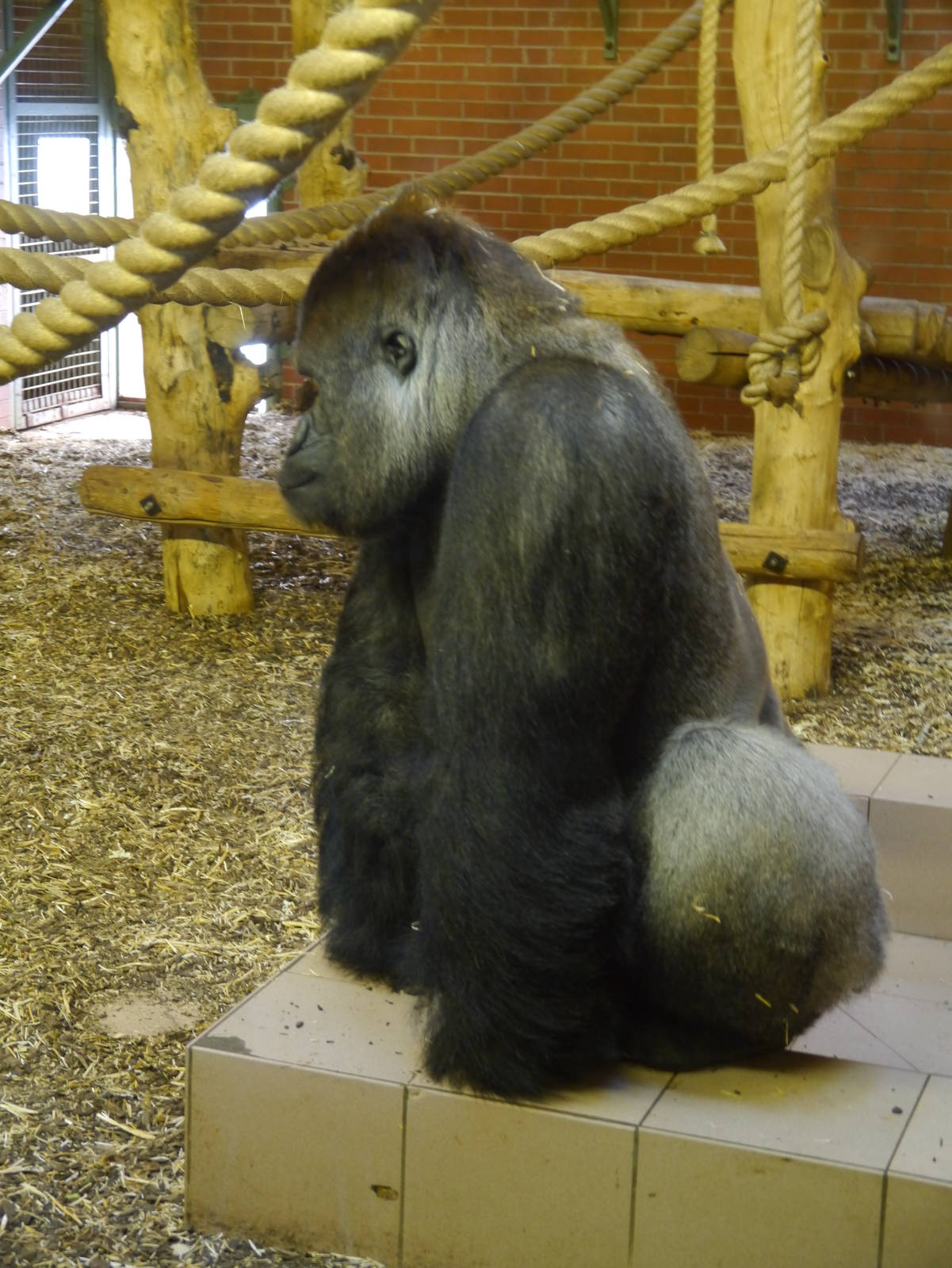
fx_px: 2418
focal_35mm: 66
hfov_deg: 22.3
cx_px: 476
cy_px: 634
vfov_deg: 29.4
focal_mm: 33
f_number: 5.2
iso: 800
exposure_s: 1/2.5
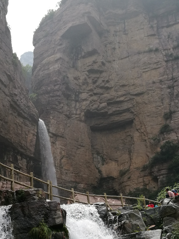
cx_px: 40
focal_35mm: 53
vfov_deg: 35.3
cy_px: 183
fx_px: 365
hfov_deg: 27.1
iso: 50
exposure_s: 1/683
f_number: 2.2
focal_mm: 4.5
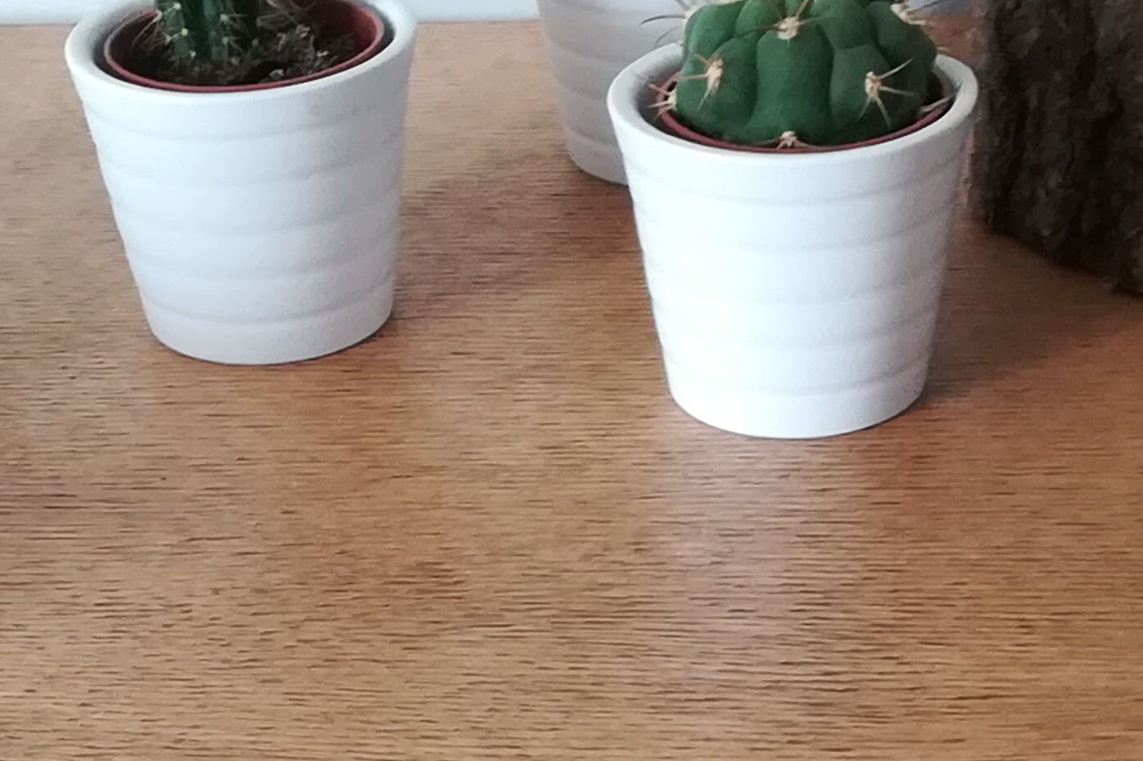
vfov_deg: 12.2
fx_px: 3492
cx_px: 643
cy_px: 907
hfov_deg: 18.6
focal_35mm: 110
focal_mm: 3.83
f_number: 2.2
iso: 200
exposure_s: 1/30
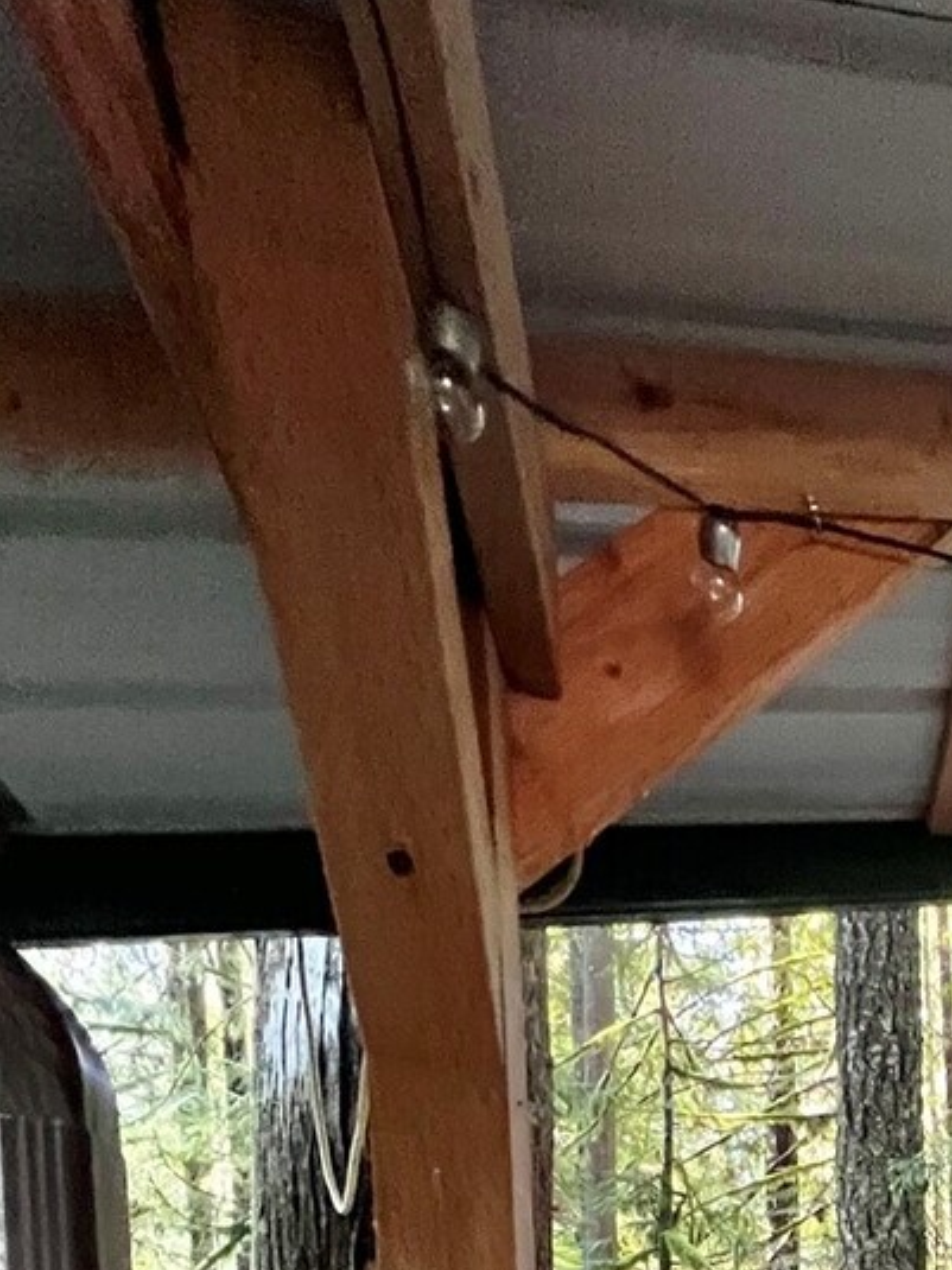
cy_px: 1704
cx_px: 1242
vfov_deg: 34.3
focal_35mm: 35
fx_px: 1284
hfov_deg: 31.3
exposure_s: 1/60
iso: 500
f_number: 1.8
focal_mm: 1.57
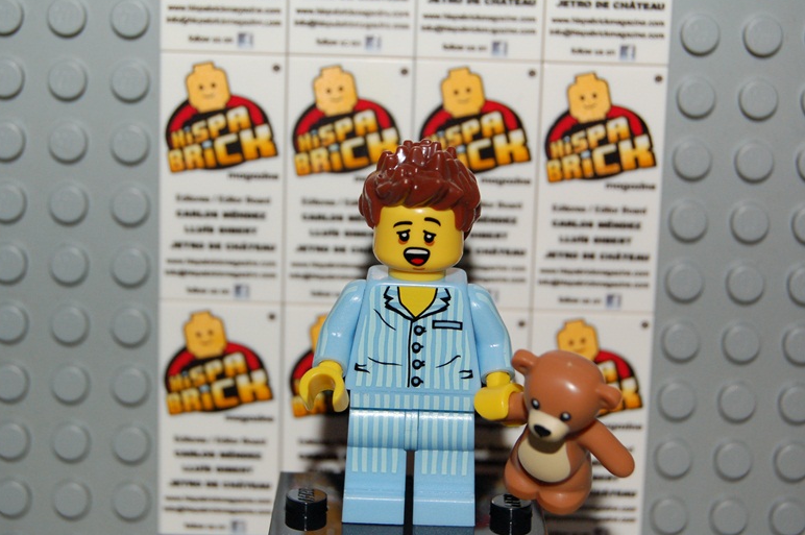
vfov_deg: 15.9
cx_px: 406
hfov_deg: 23.8
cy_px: 270
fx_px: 1910
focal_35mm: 86
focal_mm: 55
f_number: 5.6
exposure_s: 1/60
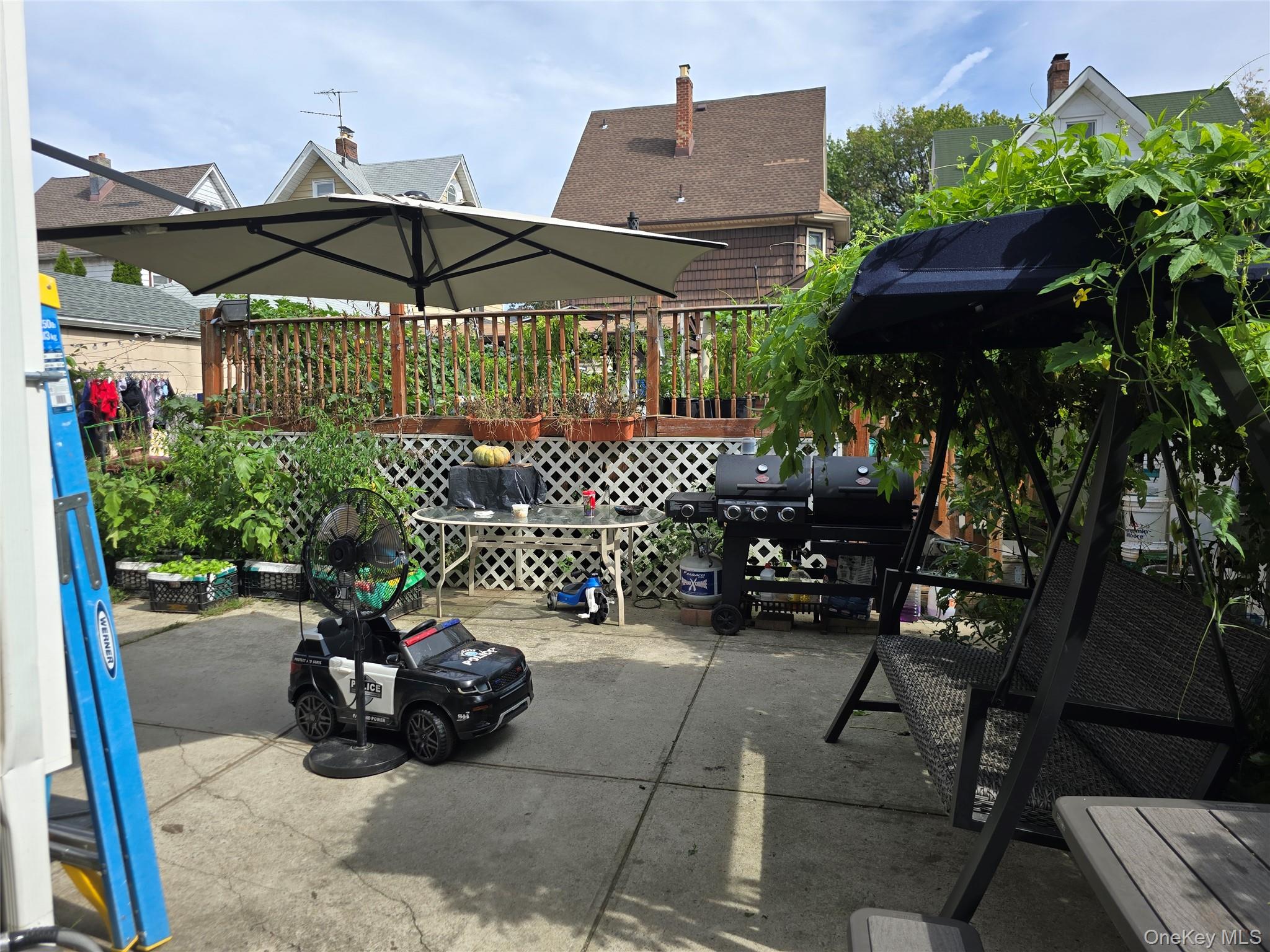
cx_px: 635
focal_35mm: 23
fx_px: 844
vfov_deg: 58.9
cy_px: 476
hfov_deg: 73.9
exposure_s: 1/577
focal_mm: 6.3
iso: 12
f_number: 1.7
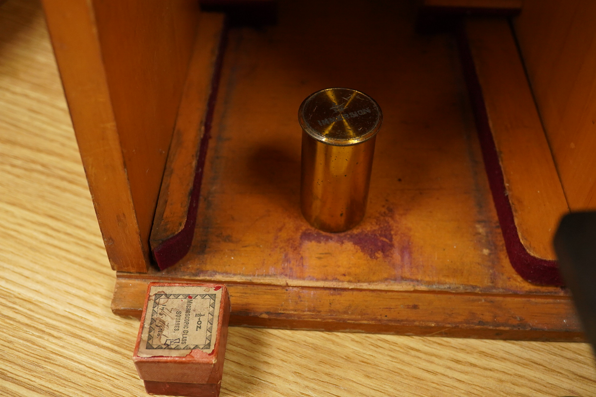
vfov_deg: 29.9
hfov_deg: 43.6
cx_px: 298
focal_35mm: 45
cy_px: 198
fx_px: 745
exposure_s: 1/125
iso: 2500
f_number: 8
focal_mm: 30
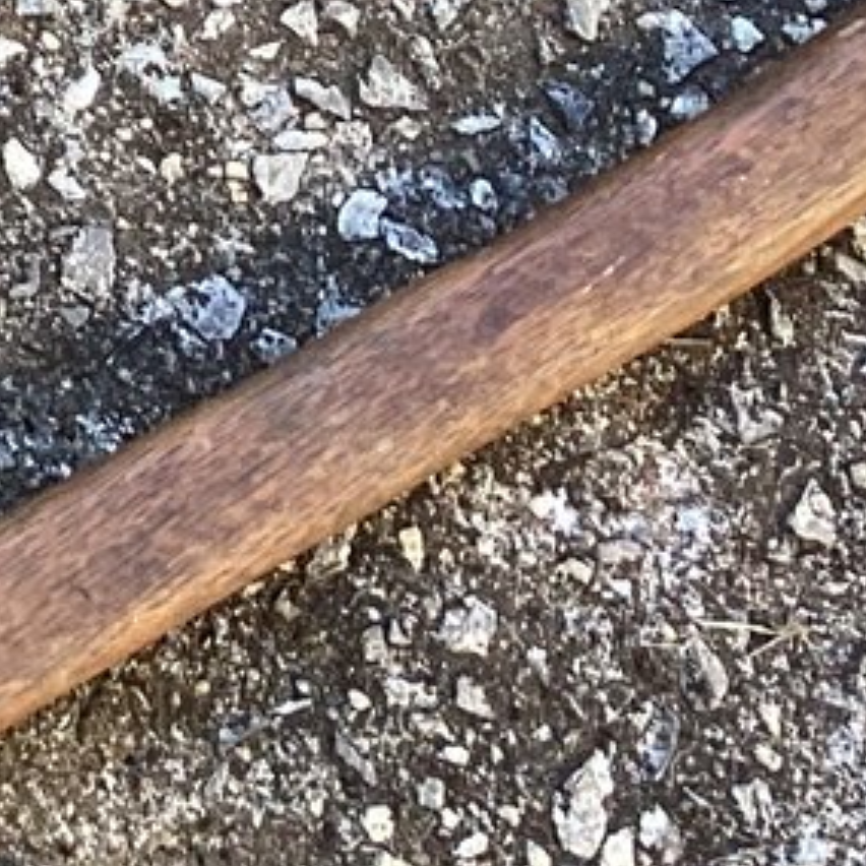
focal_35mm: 146
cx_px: -1355
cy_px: -404
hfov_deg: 10.1
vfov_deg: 11.5
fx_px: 4132
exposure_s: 1/100
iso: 25
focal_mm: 3.3
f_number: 2.4
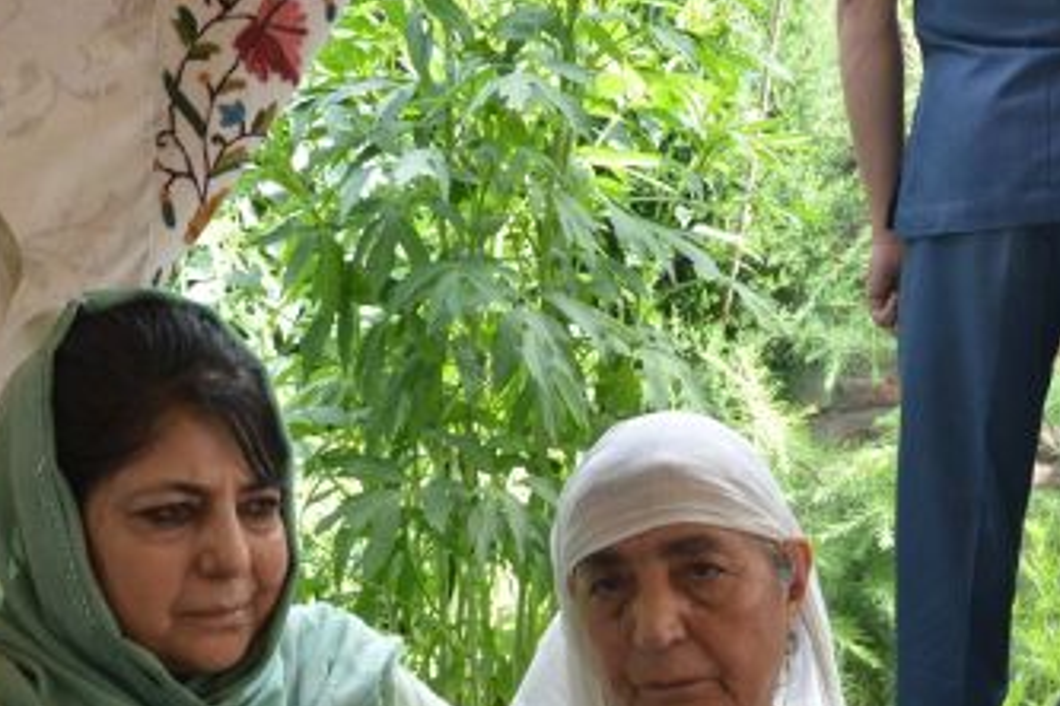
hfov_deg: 25.0
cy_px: 822
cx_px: 681
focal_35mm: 81
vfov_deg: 16.2
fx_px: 2385
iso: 400
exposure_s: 1/100
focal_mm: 18
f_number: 5
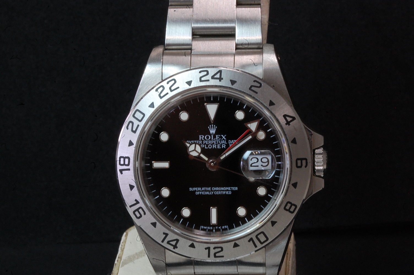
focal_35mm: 135
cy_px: 138
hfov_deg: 15.2
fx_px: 1551
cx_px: 207
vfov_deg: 10.1
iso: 800
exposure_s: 1/4
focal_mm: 90
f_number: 36
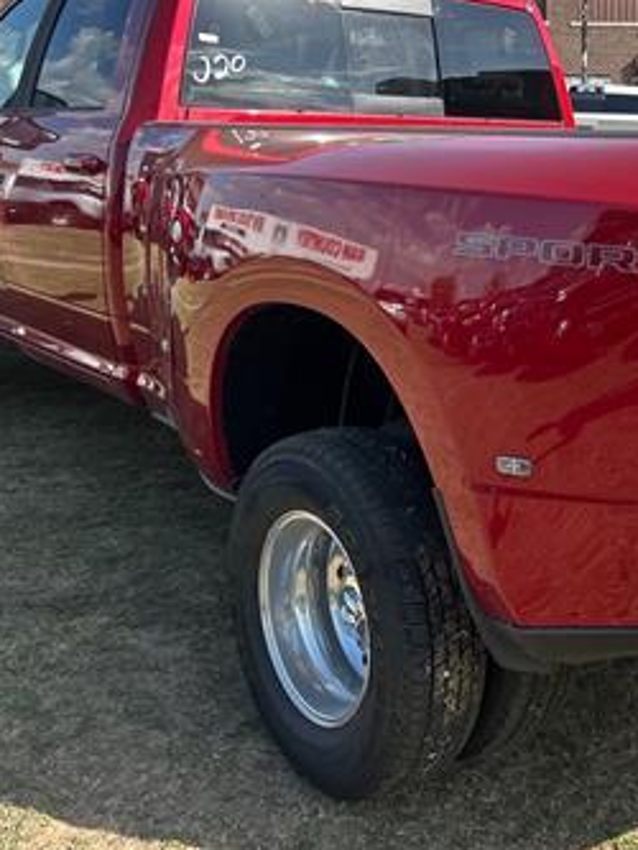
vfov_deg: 38.0
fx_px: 1228
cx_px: 567
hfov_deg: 28.1
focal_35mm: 50
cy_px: 324
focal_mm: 5.7
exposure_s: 1/1808
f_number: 1.5
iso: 50
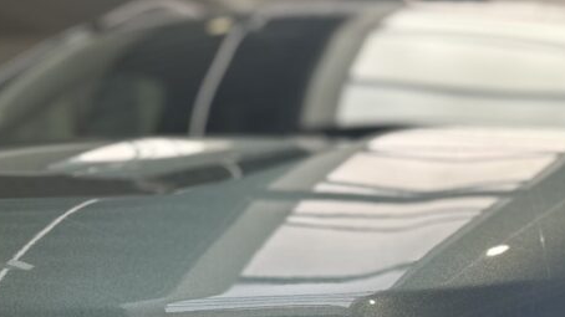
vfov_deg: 18.6
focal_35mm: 59
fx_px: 884
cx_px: 602
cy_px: 436
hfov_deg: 31.9
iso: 80
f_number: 1.78
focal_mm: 6.86
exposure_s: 1/195
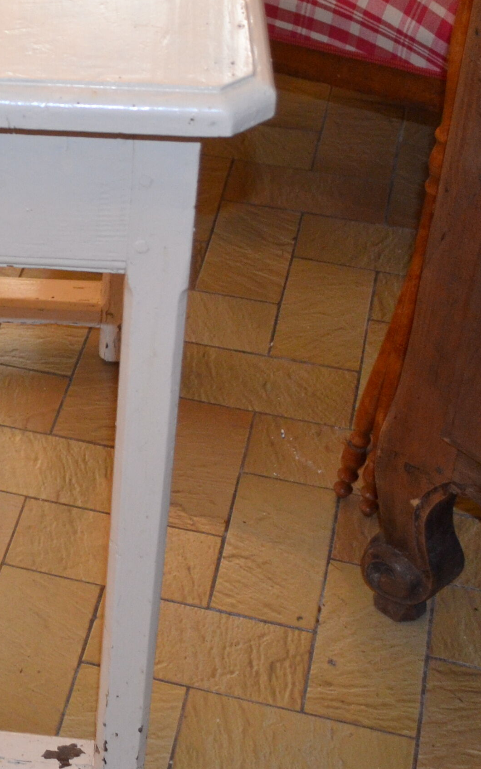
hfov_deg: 14.7
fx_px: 1740
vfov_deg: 24.8
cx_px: -235
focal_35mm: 83
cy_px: 273
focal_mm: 20
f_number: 3.8
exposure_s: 1/60
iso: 720
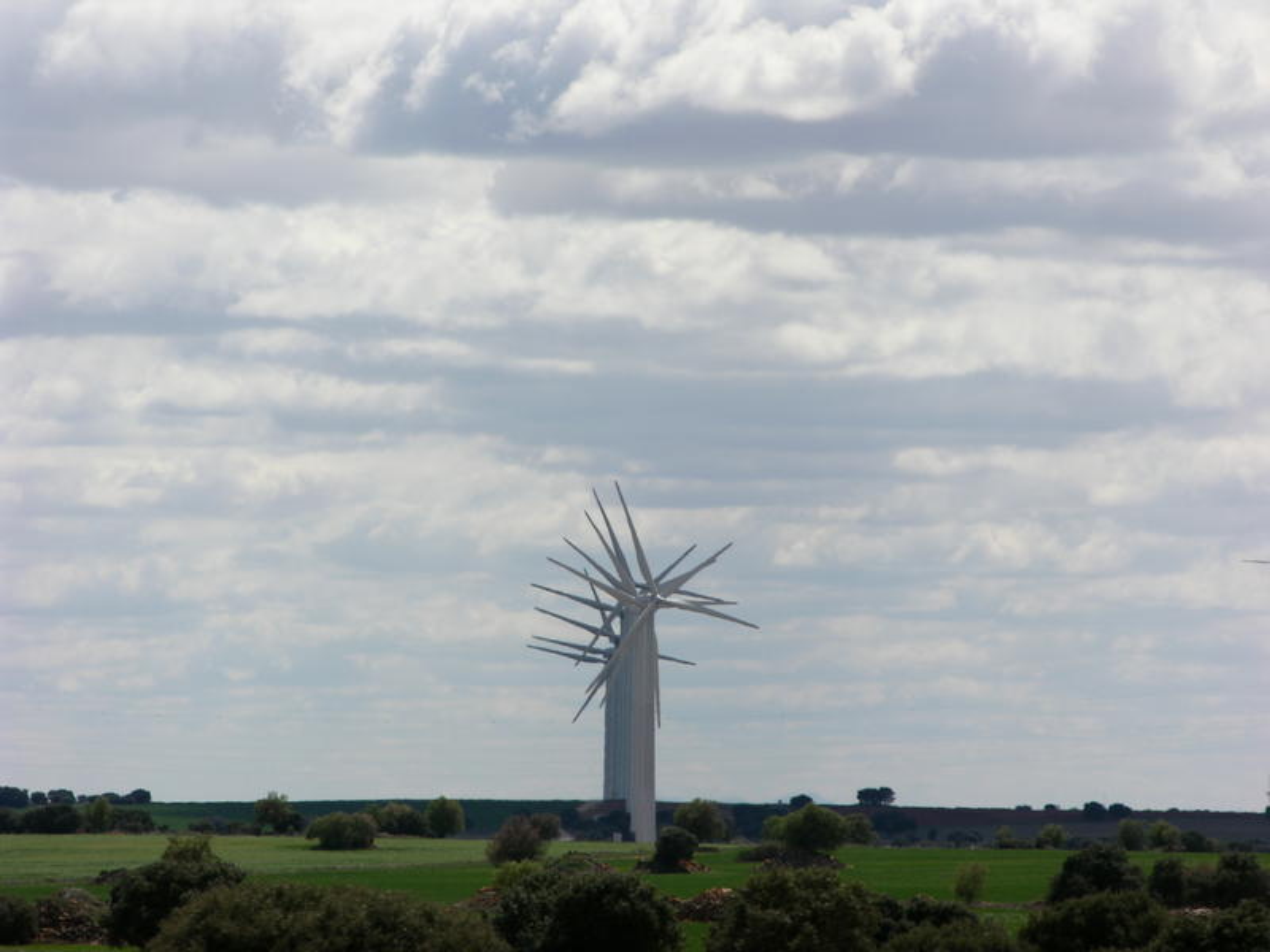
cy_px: 476
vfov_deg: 5.3
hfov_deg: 7.1
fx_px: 10273
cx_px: 635
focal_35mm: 280
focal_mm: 71.2
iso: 50
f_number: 7.4
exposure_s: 1/339
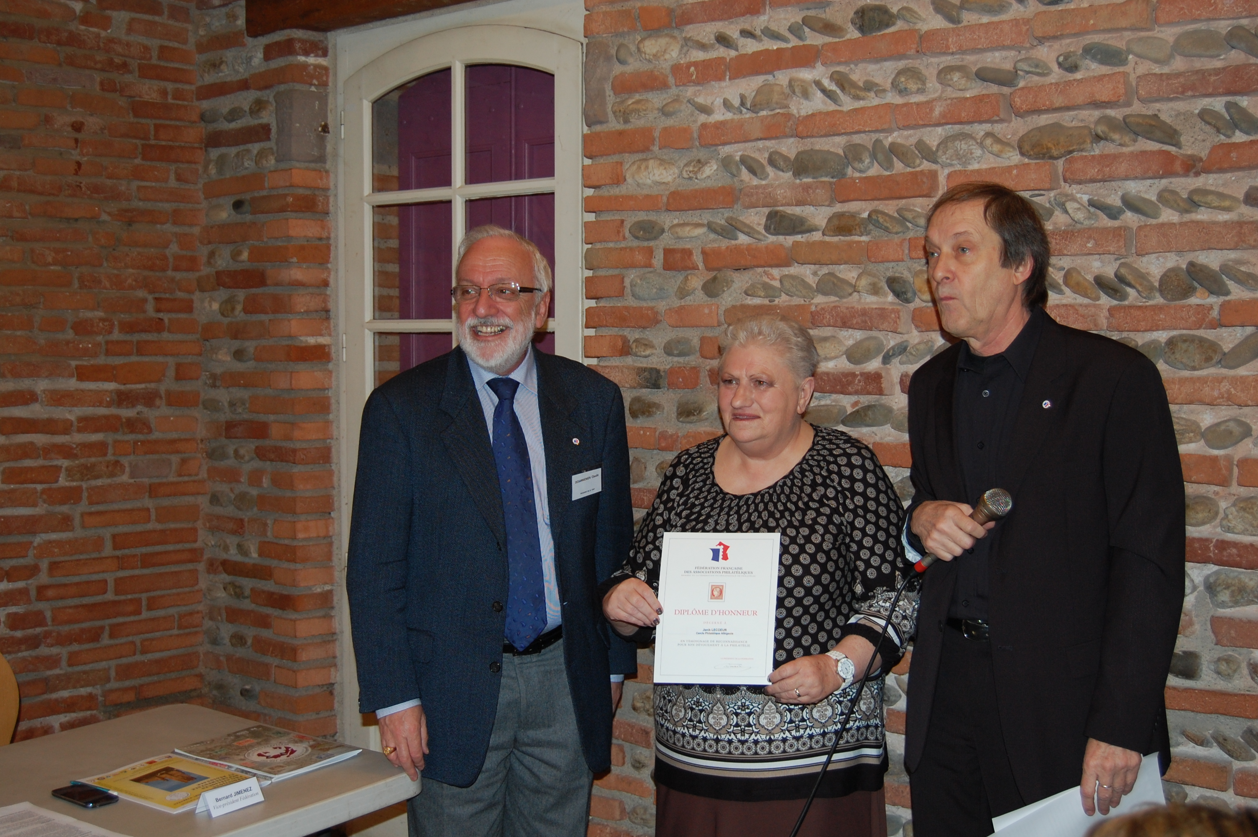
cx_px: 629
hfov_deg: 49.6
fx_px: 1362
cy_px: 418
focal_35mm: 39
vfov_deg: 34.1
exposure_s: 1/60
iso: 400
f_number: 4.2
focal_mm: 26
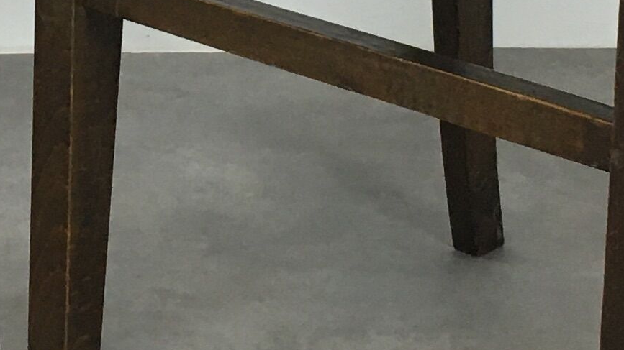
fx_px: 2431
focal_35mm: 147
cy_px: -152
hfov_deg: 14.5
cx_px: 85
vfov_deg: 8.1
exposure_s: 1/33
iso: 50
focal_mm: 4.15
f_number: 2.2
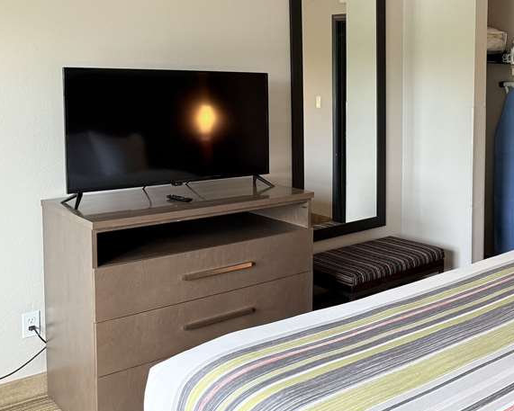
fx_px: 639
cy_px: 130
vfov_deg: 35.3
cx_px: 444
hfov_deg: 41.0
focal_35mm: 42
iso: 200
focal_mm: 6.76
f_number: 1.78
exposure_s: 1/120
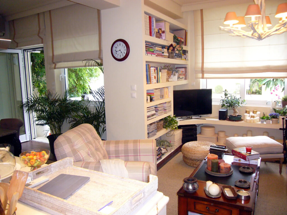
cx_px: 144
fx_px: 232
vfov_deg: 49.7
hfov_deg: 63.4
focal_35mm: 28
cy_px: 108
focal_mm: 4.6
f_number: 2.8
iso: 160
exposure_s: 1/30
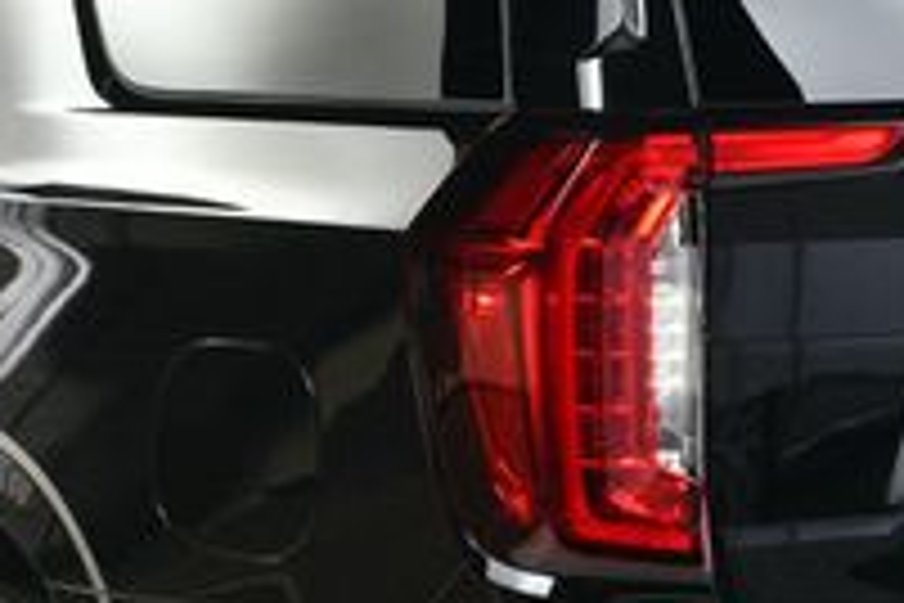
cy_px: 418
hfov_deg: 18.9
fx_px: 2712
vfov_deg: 12.7
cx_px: 459
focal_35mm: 108
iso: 100
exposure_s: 1/160
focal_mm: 23
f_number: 10
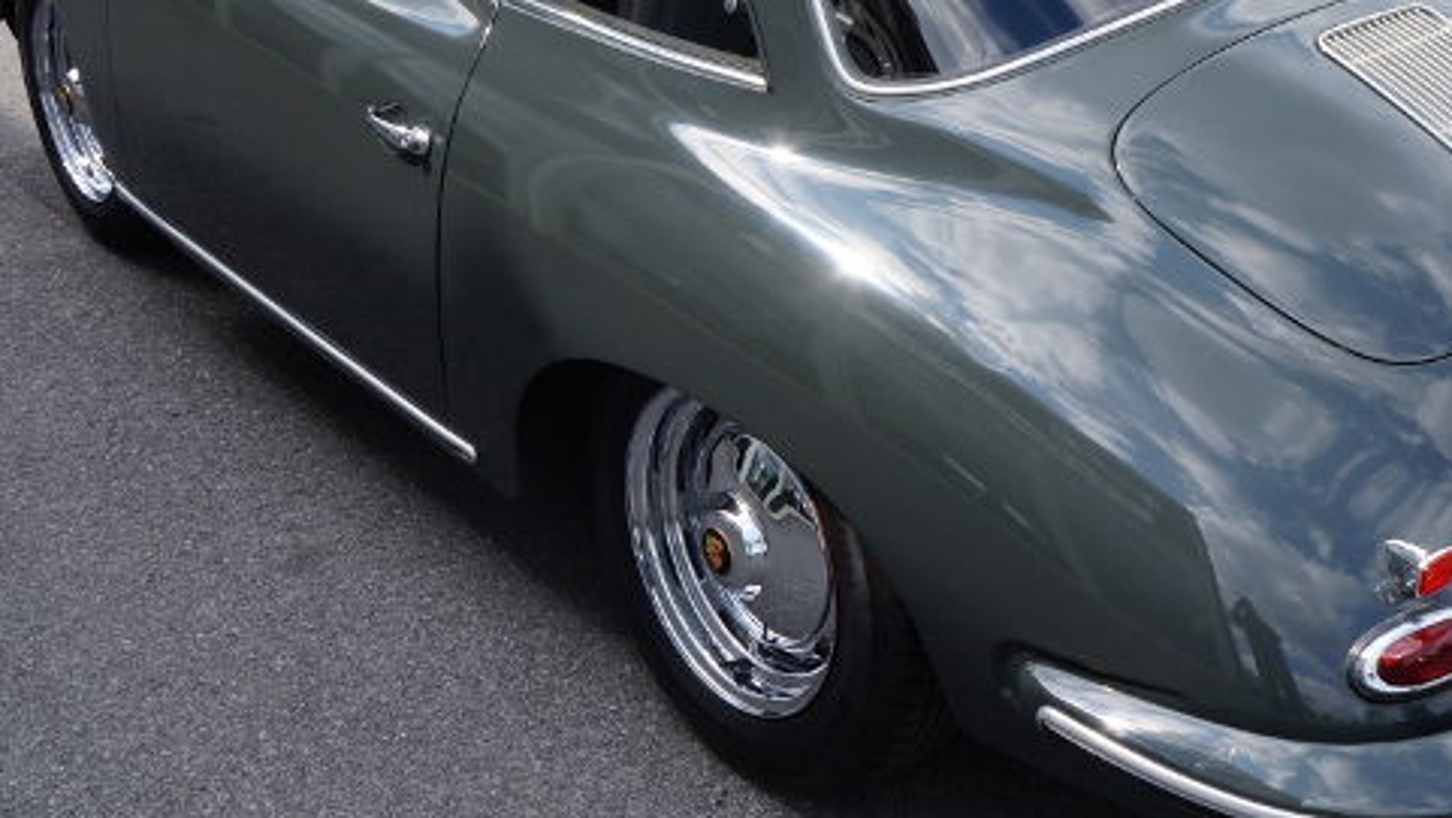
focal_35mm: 47
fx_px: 1810
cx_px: 866
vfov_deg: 25.3
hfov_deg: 43.5
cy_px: 248
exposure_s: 1/100
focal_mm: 18
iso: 200
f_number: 13
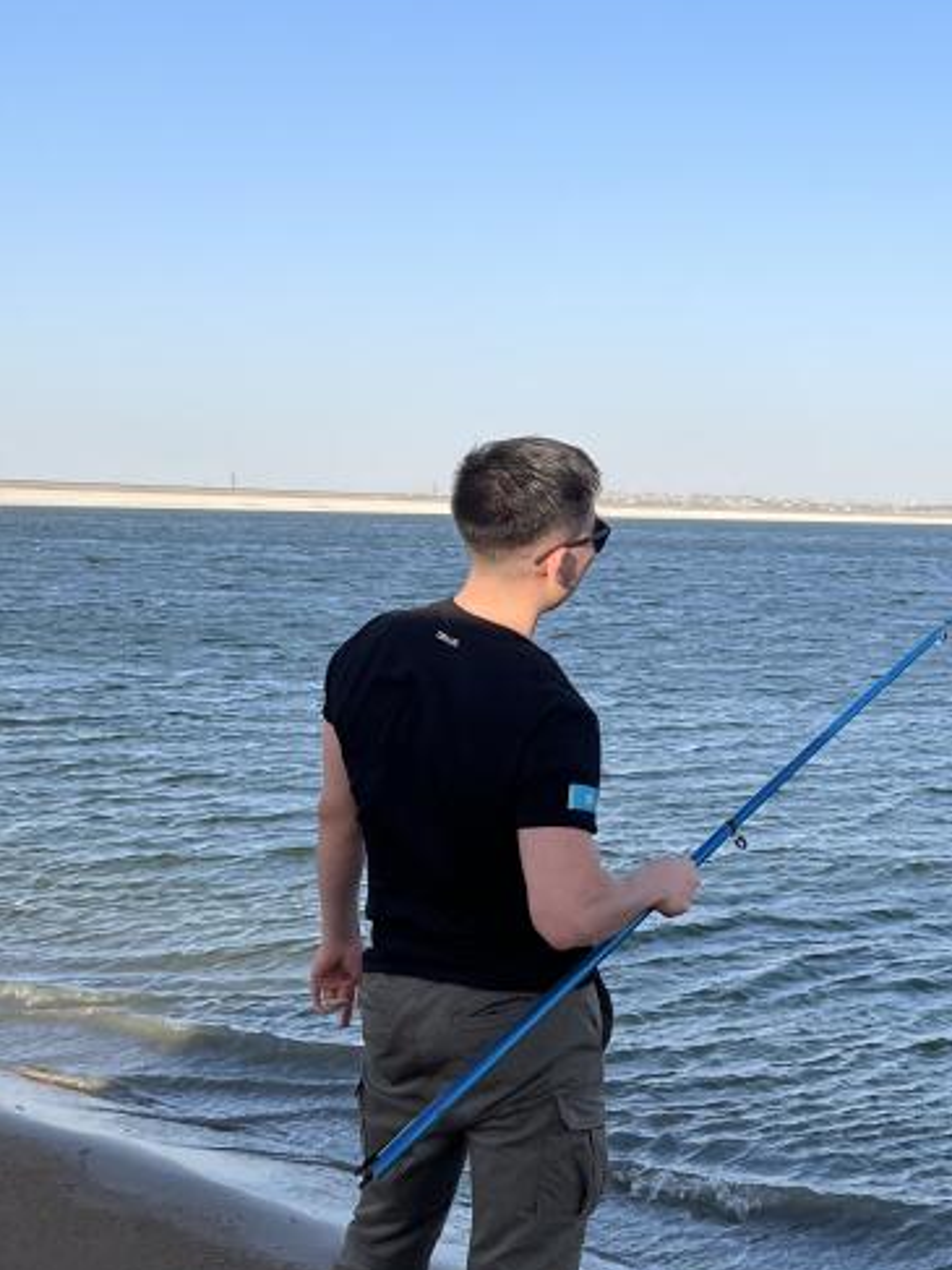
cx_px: 788
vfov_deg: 33.6
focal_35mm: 57
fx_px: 2091
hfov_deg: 25.1
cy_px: 486
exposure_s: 1/2755
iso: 50
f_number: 1.6
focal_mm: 5.1
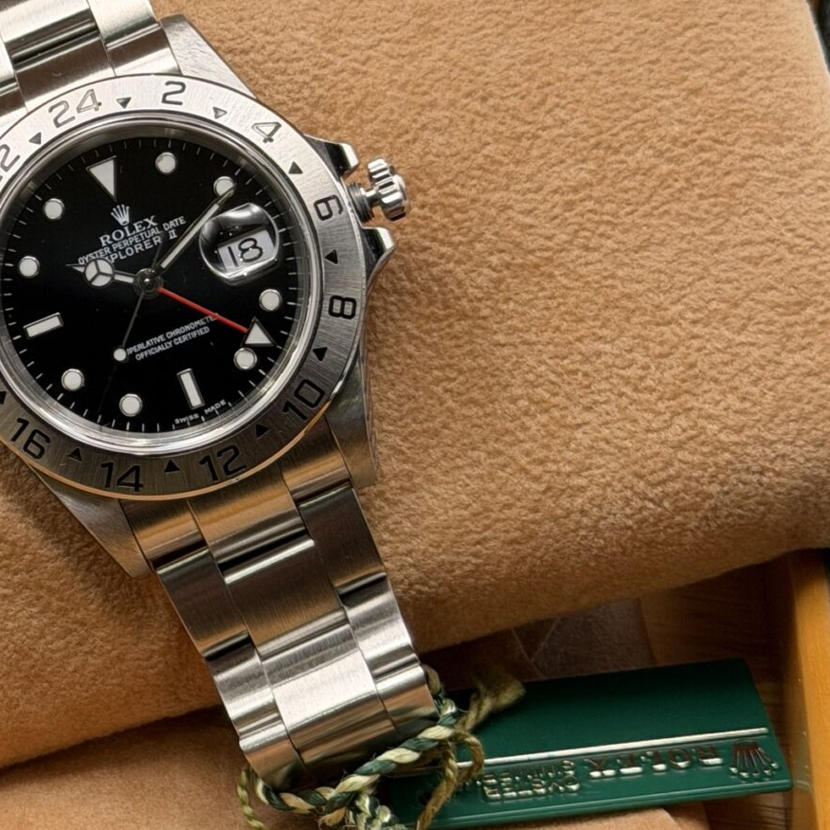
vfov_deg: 14.0
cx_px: -3
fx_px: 3364
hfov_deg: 13.9
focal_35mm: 124
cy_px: 182
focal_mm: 6.76
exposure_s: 1/165
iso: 50
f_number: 1.78
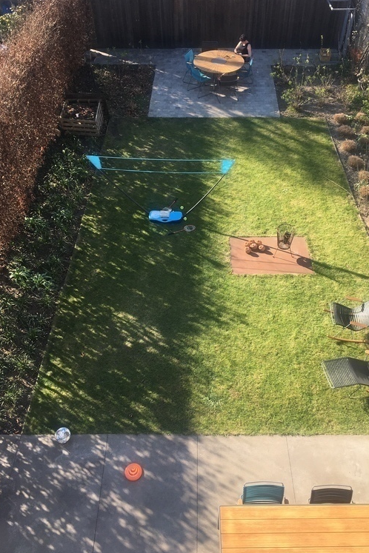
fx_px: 477
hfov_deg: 42.3
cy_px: 275
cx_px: 198
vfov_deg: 60.3
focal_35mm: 31
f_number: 2.2
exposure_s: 1/330
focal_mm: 4.15
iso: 25
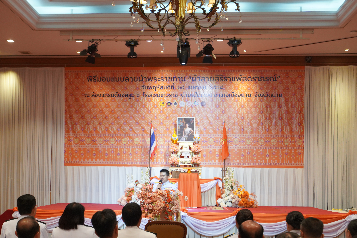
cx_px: 159
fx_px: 506
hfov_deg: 38.8
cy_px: 161
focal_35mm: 51
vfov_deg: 26.3
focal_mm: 35
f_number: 4
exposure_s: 1/200
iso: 1600
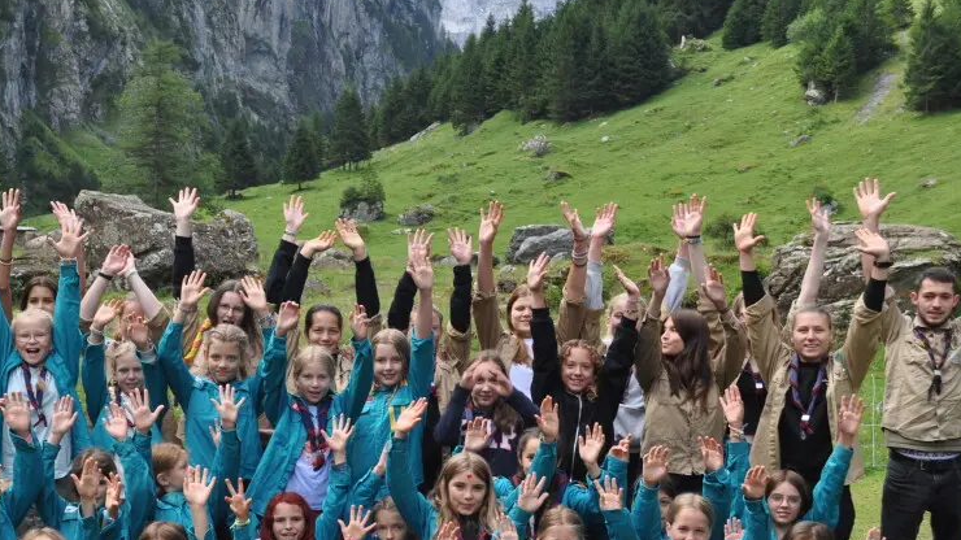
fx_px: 1427
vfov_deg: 21.3
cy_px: 378
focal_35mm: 56
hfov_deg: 36.6
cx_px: 277
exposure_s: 1/160
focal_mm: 22
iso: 200
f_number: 6.3
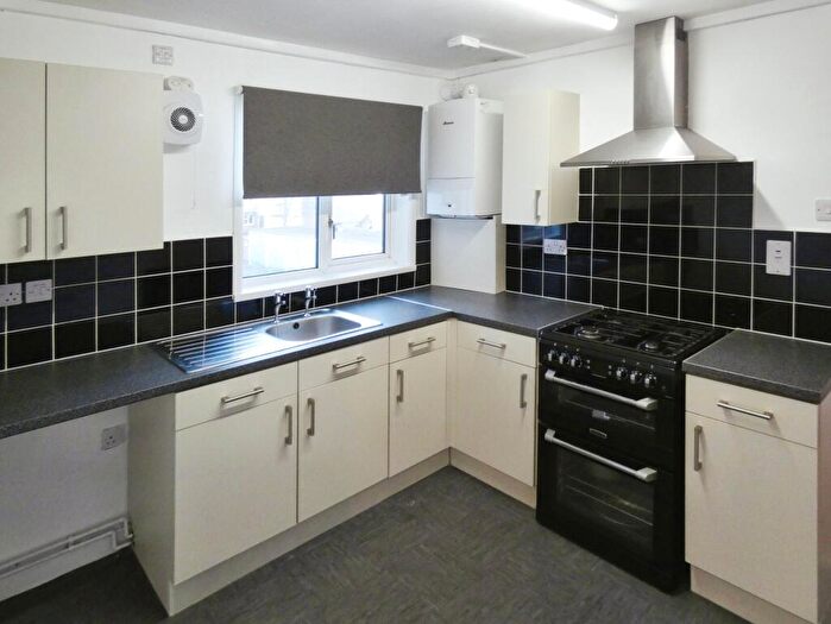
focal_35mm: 20
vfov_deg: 66.0
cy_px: 312
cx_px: 416
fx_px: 480
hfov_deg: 81.7
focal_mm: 3.6
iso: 250
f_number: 2.8
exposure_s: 1/60
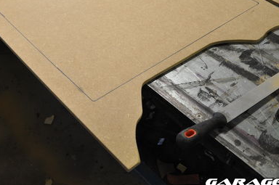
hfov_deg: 43.2
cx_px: 97
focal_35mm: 45
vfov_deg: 29.1
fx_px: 348
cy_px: 35
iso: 450
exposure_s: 1/60
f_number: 4
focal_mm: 18
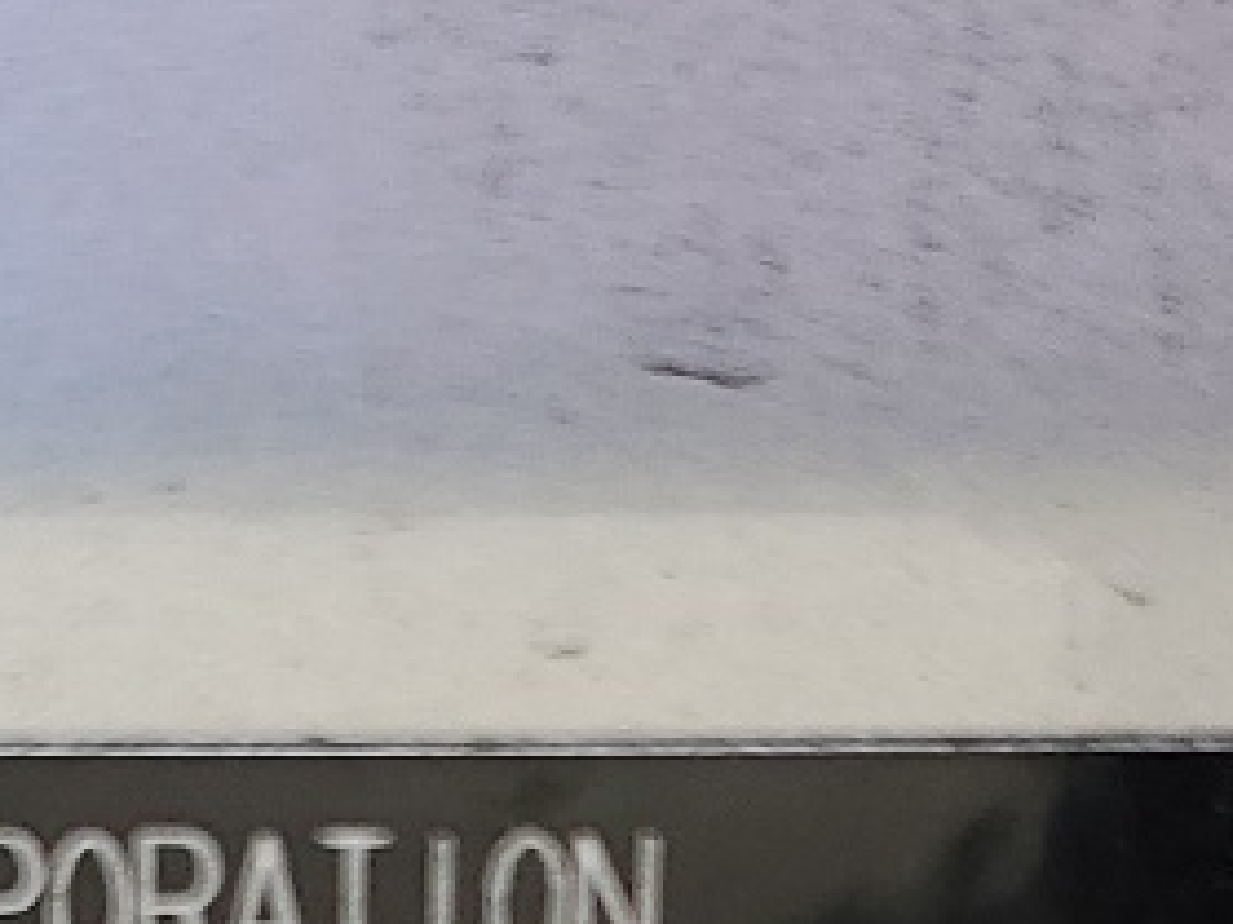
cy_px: 2272
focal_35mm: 149
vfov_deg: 8.9
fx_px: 5305
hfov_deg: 13.2
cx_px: 438
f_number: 1.5
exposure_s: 1/333
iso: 50
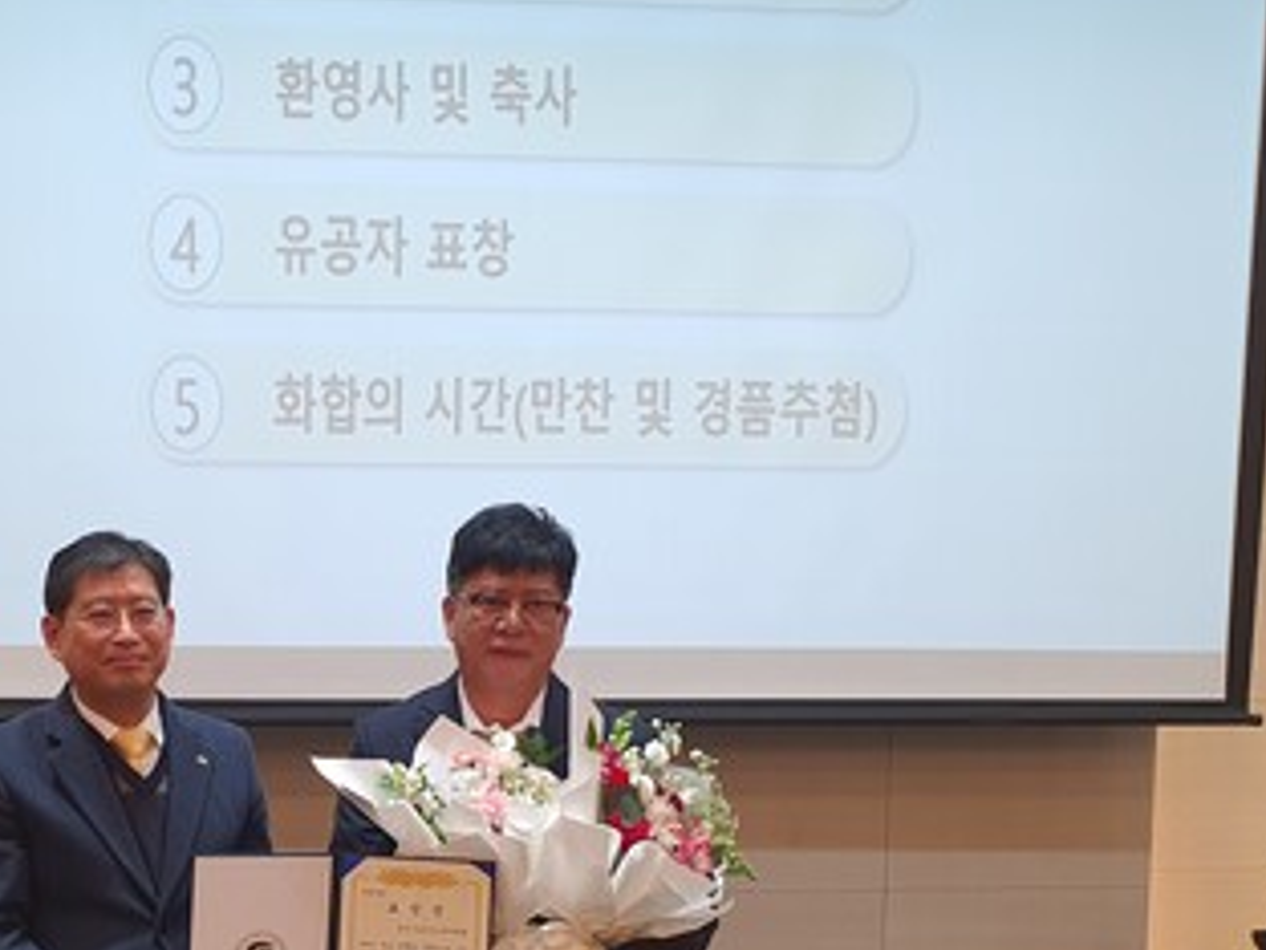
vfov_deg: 28.3
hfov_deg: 36.8
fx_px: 1829
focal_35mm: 50
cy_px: 804
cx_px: 239
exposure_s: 1/120
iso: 125
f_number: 2.4
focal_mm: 4.3
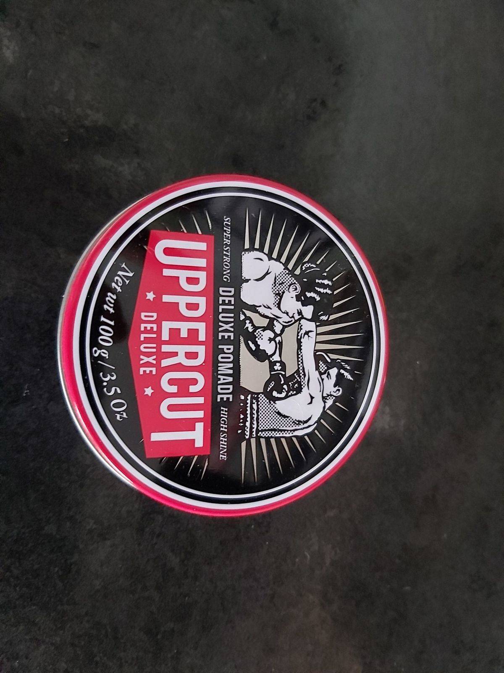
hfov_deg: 53.1
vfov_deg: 67.3
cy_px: 336
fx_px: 505
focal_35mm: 26
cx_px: 252
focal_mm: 3.92
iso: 400
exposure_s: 1/25
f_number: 1.7
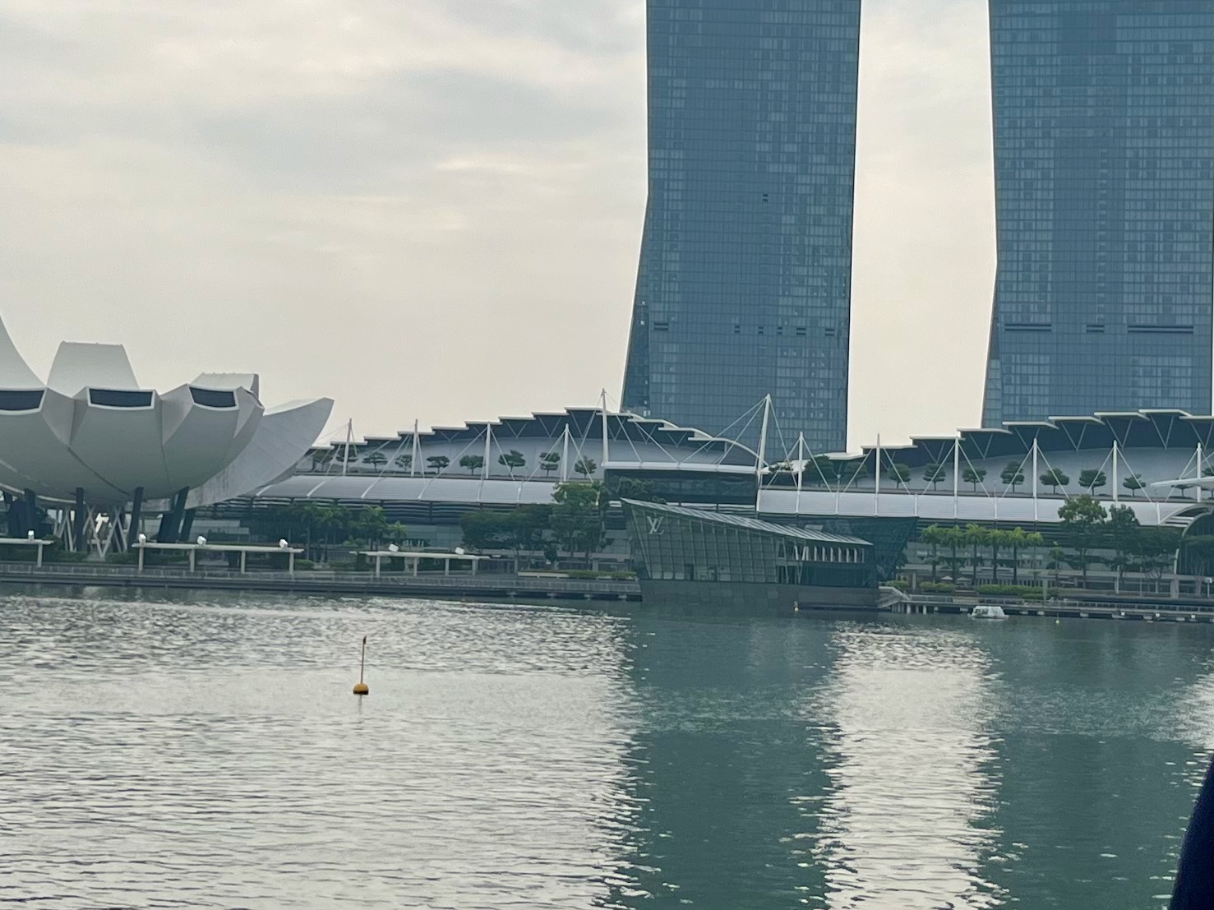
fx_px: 2489
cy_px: 333
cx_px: 671
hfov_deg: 27.4
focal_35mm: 71
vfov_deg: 20.7
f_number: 1.6
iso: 50
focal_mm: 5.1
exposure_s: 1/5319
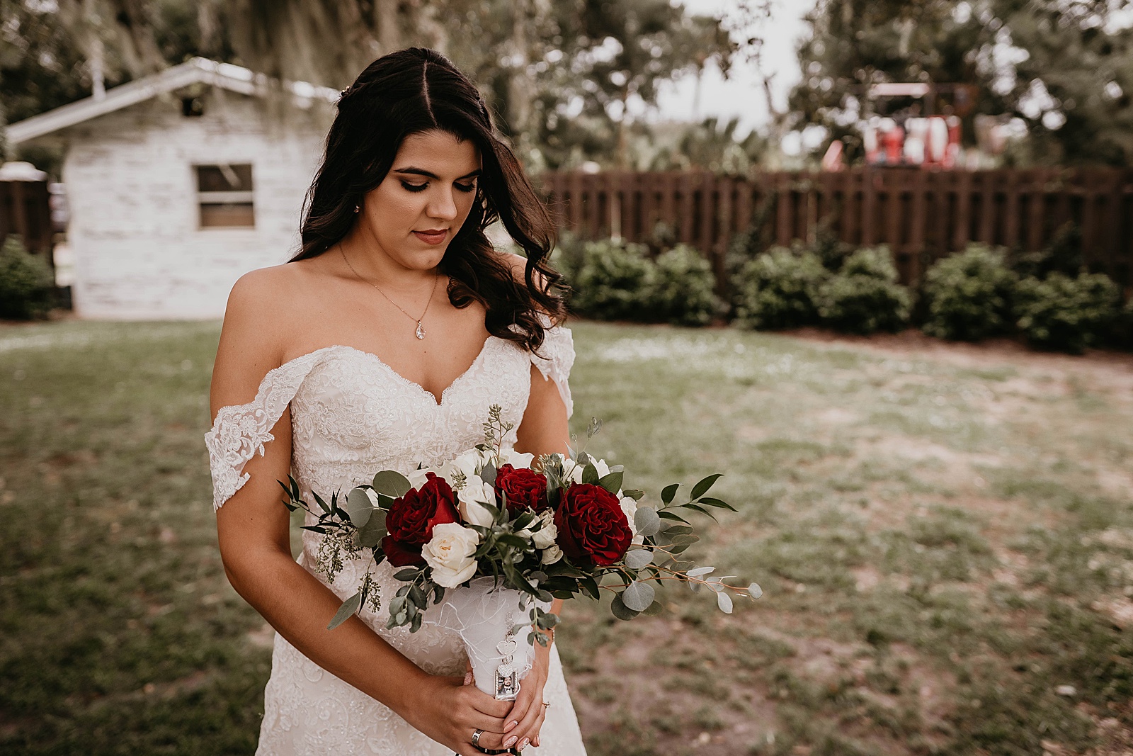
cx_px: 566
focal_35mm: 35
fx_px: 1102
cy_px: 378
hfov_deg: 54.4
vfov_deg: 37.9
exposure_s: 1/500
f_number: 2.2
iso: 200
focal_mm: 35
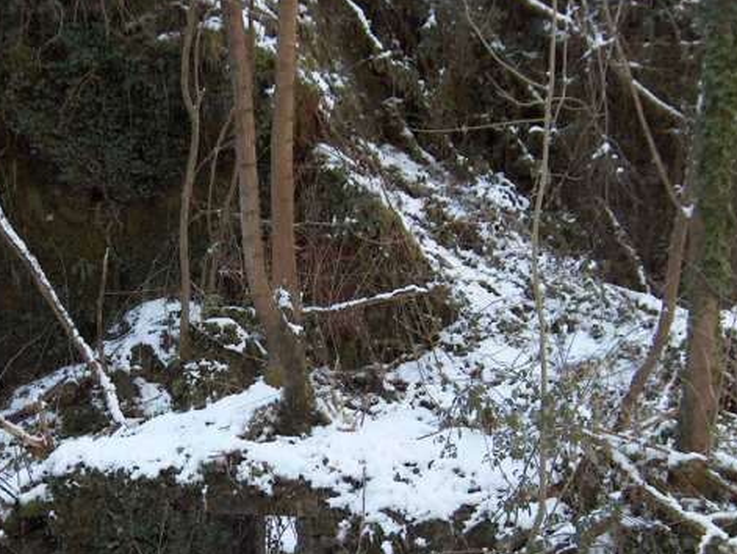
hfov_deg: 32.5
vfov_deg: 24.6
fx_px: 1257
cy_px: 404
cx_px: 261
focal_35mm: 59
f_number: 2.8
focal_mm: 8
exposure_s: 1/175
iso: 198
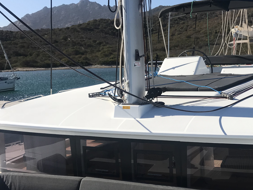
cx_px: 196
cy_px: 135
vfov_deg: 28.8
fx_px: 365
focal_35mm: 50
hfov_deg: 37.1
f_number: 1.8
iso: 20
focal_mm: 3.99
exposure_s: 1/4566
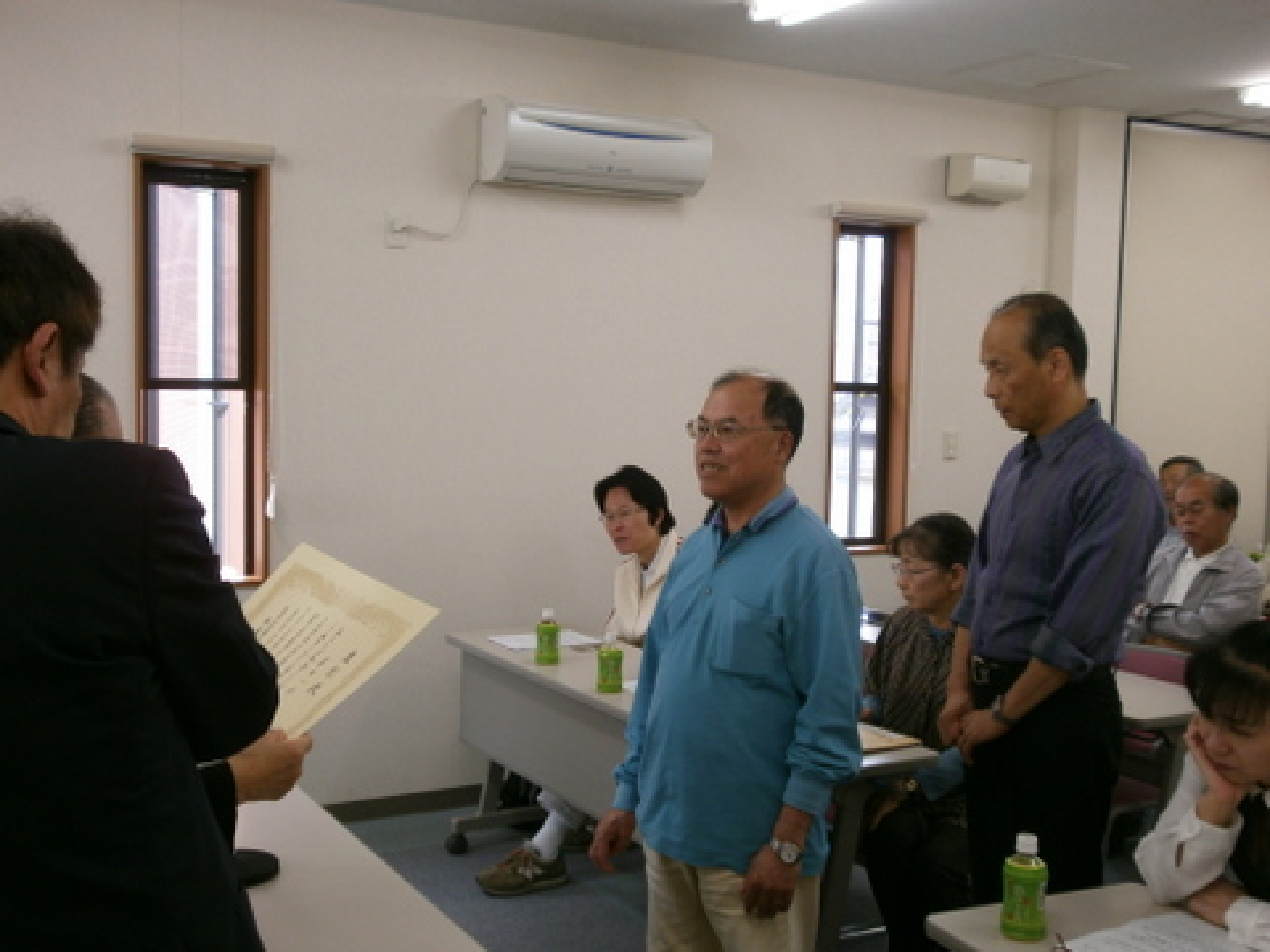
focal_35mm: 39
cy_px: 476
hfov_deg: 47.9
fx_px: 1431
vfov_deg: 36.8
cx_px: 635
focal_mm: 6.9
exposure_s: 1/50
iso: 100
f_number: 3.4
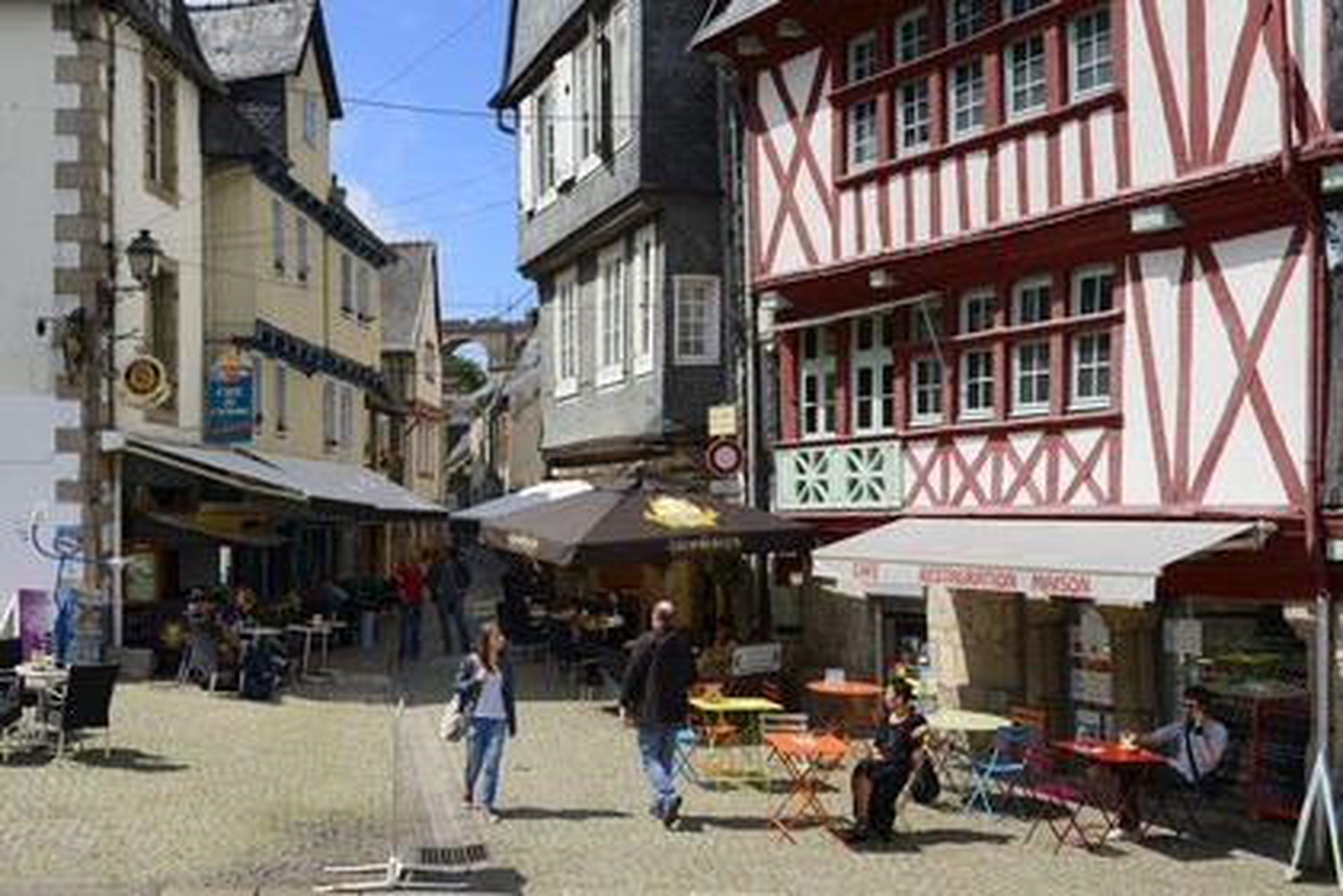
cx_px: 672
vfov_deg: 35.1
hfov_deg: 50.7
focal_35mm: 38
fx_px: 1418
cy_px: 448
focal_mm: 38
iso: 200
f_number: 13
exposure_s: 1/200
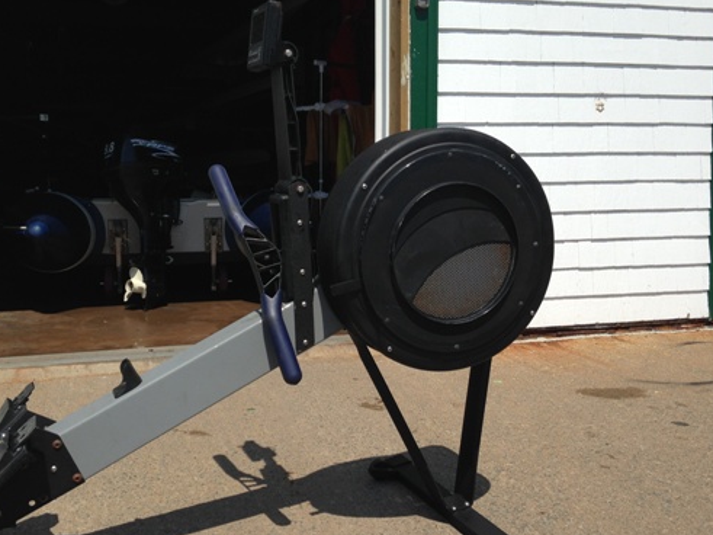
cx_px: 305
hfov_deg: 43.7
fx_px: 885
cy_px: 286
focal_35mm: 43
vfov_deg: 33.6
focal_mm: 4.12
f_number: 2.4
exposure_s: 1/2584
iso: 50
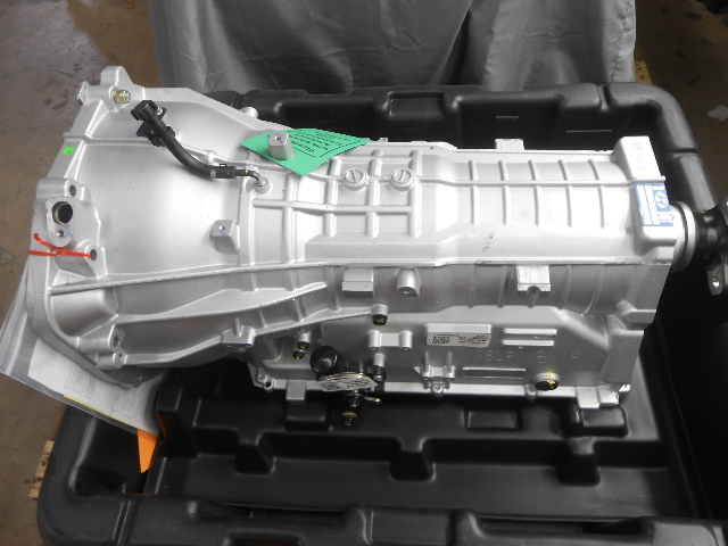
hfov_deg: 67.3
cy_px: 273
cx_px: 364
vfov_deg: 53.1
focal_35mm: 26
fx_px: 547
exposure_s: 1/10
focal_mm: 4.6
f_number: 3.5
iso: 80
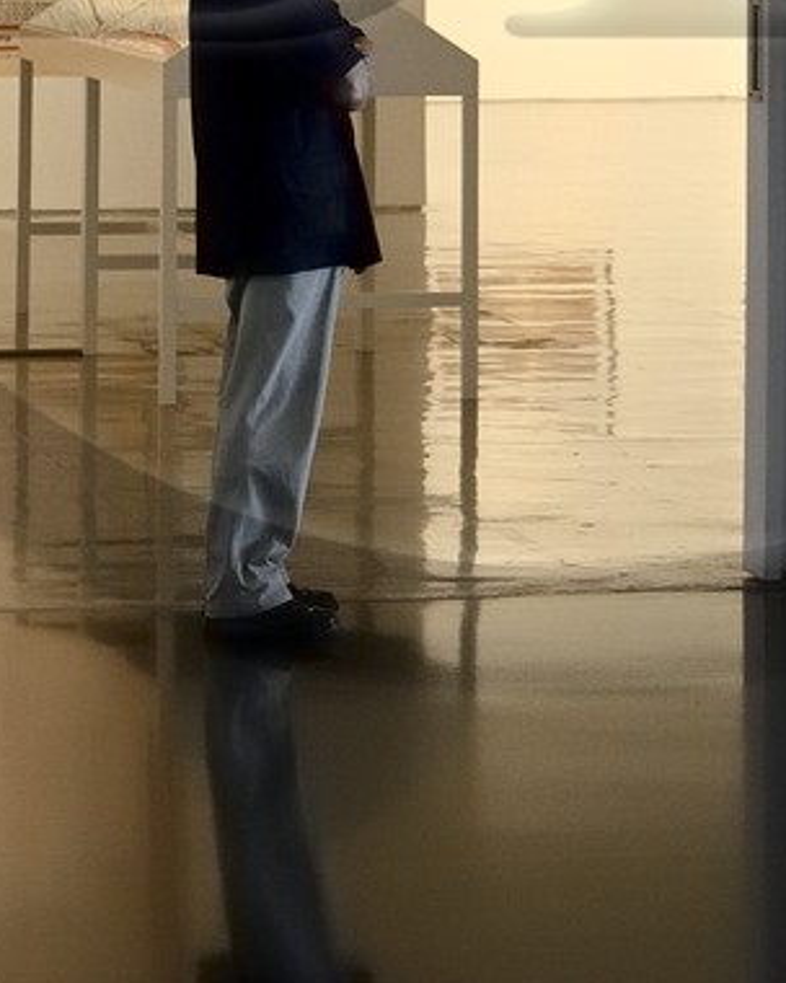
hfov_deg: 8.7
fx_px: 5176
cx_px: 564
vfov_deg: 10.5
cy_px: -383
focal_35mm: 178
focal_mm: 45
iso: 1600
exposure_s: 1/60
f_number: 4
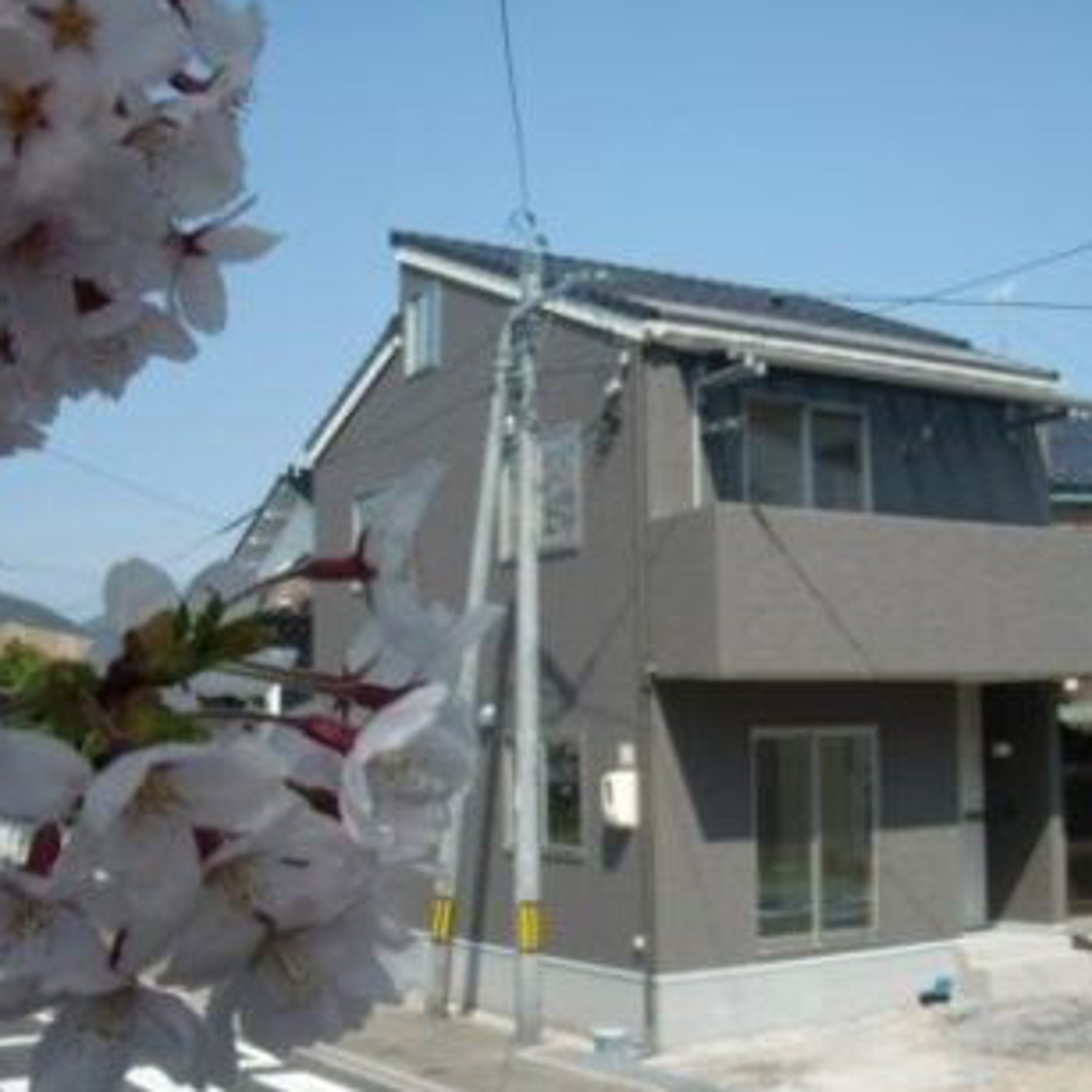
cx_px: 715
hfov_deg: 36.5
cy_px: 550
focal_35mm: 46
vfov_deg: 36.8
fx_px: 1642
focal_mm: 6.66
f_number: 3.9
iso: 64
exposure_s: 1/400
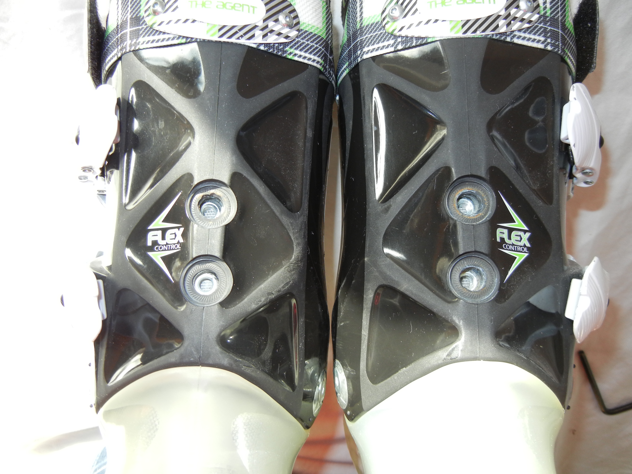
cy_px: 237
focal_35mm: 30
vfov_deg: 46.8
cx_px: 316
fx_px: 548
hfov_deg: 60.0
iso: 160
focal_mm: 5.4
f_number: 3.5
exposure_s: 1/62.1
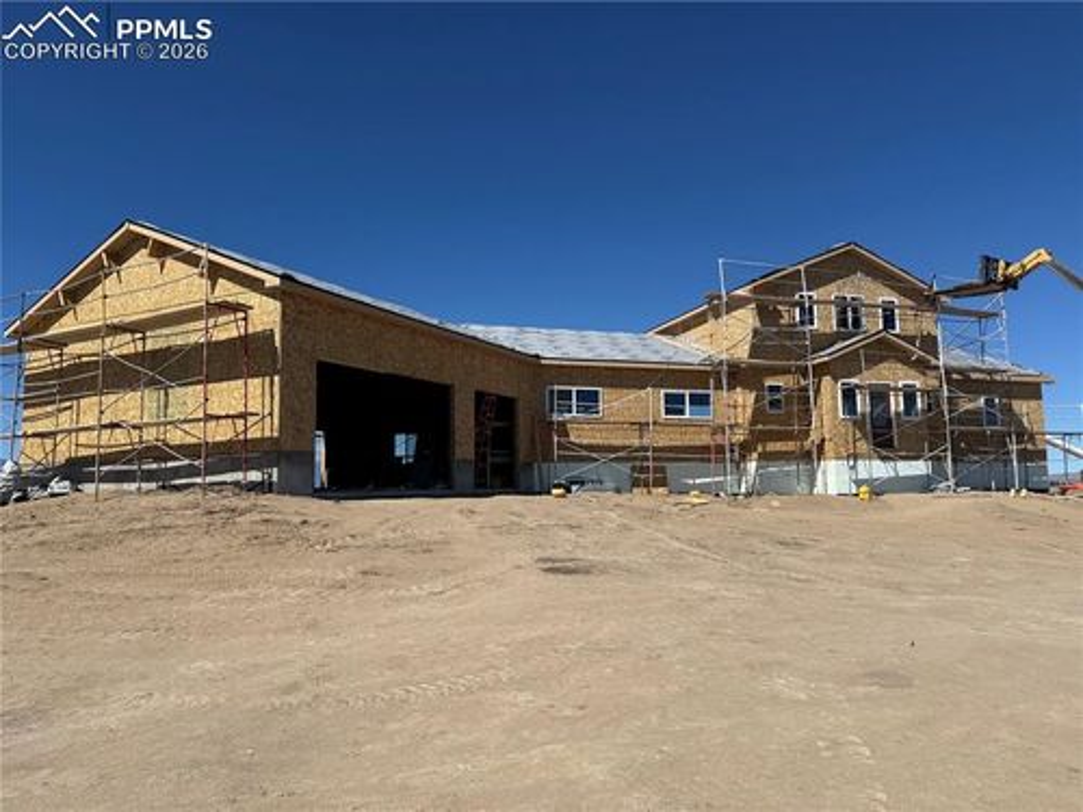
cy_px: 406
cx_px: 542
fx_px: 751
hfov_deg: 71.6
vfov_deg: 56.8
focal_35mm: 24
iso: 80
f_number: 1.78
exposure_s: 1/6711
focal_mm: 6.76
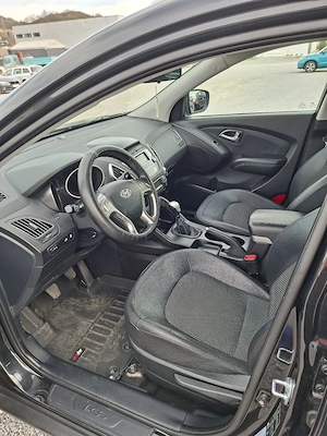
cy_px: 218
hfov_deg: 58.9
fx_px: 290
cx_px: 164
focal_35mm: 23
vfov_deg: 73.9
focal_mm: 5.54
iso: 50
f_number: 1.8
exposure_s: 1/270
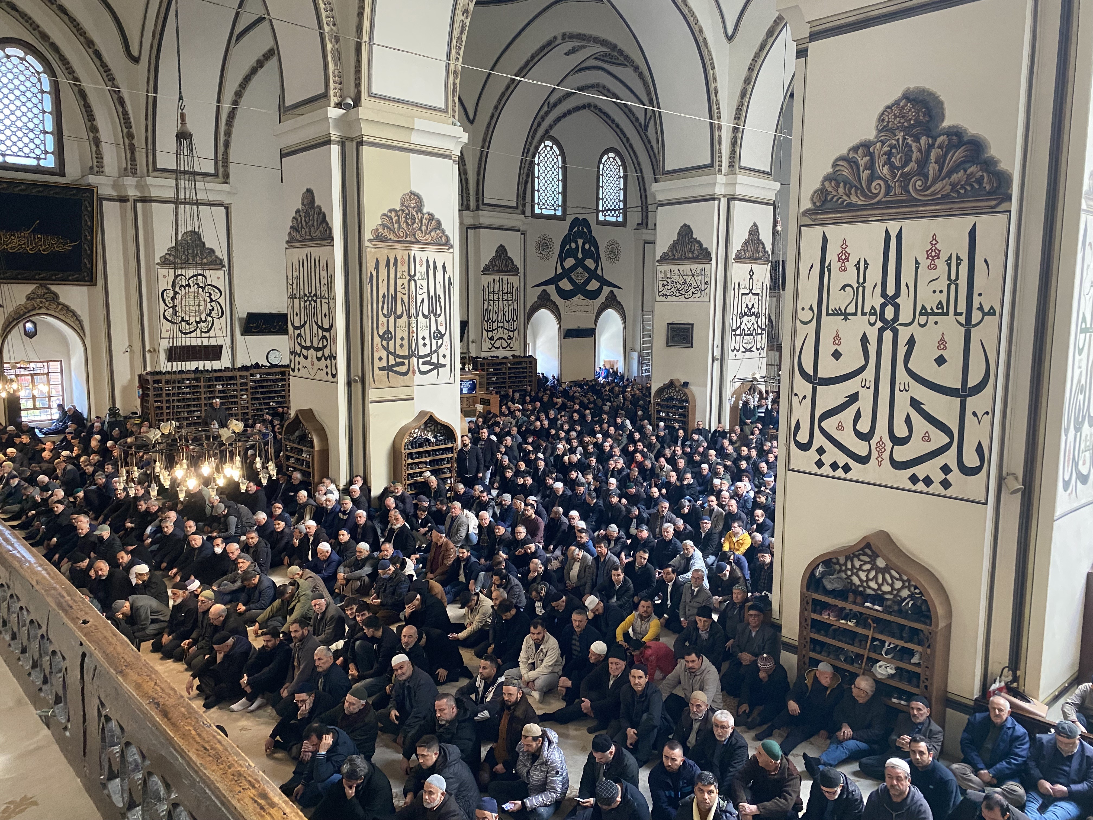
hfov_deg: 67.3
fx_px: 821
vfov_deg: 53.1
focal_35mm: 26
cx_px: 546
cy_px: 410
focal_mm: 4.25
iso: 320
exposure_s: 1/50
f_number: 1.8
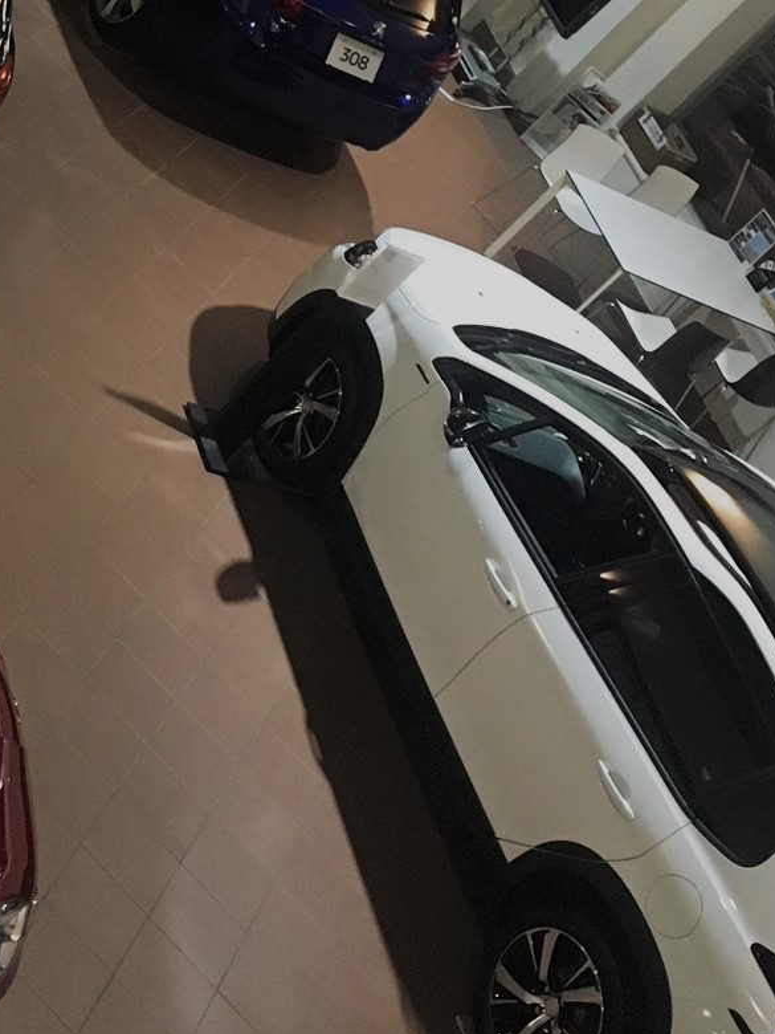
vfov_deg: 24.6
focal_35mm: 75
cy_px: -42
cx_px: 97
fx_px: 2239
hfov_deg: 19.3
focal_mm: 4.15
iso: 200
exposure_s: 1/30
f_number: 2.2
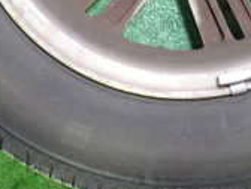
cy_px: -111
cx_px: 211
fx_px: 776
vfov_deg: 13.0
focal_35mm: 107
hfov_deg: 18.2
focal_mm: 5.4
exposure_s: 1/30
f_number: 2.3
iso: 640
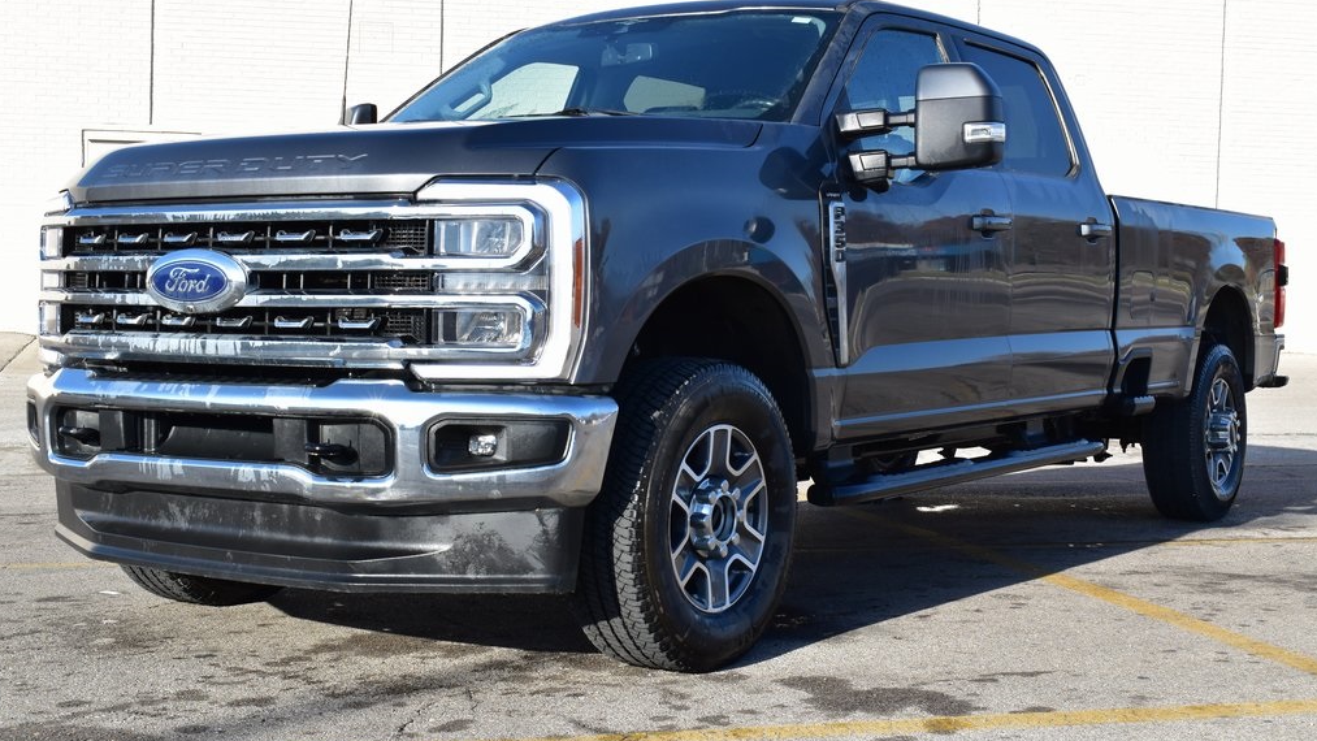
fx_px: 1886
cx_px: 659
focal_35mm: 54
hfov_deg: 38.5
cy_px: 341
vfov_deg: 22.2
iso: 400
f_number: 10
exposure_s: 1/320
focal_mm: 34
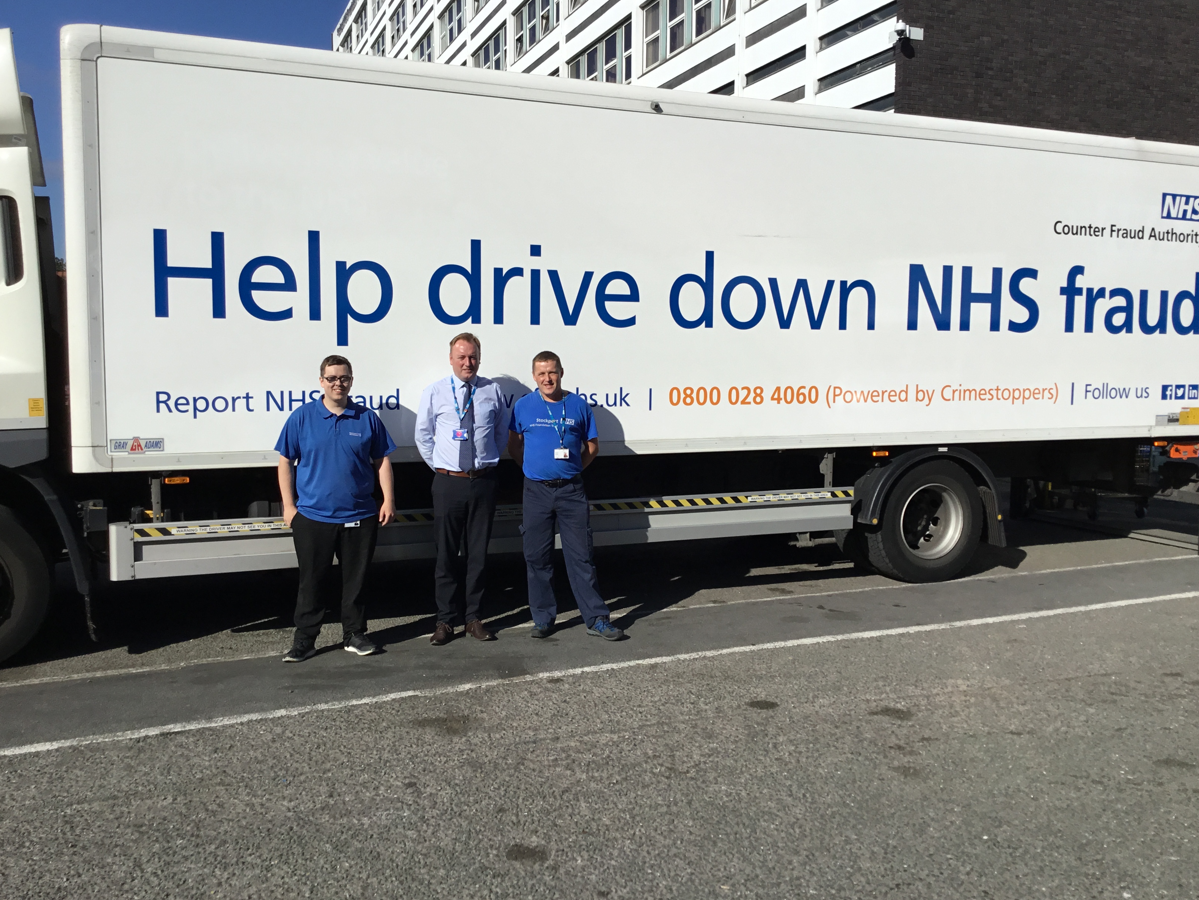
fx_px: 1108
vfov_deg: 44.2
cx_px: 610
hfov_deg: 56.8
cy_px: 440
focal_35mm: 32
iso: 25
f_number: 2.4
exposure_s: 1/2146
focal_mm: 3.3
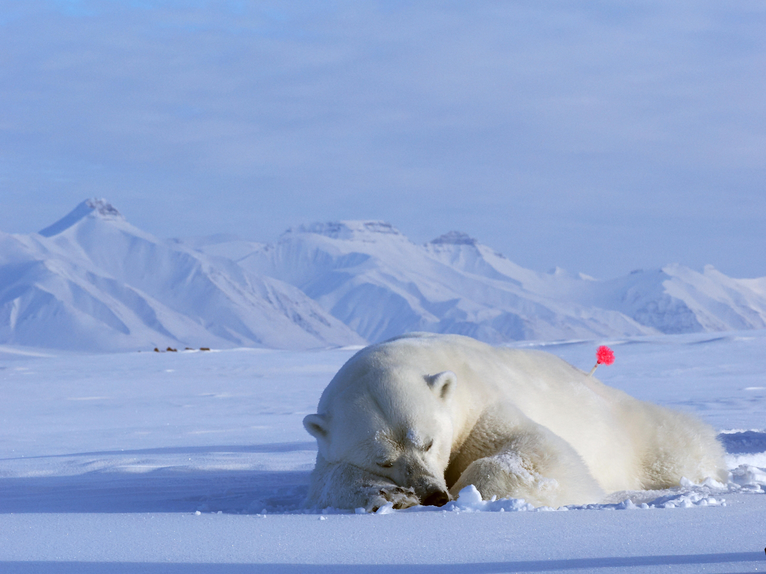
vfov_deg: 9.9
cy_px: 287
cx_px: 383
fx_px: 3319
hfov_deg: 13.2
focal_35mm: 150
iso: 1000
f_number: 11
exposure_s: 1/2500
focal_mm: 75
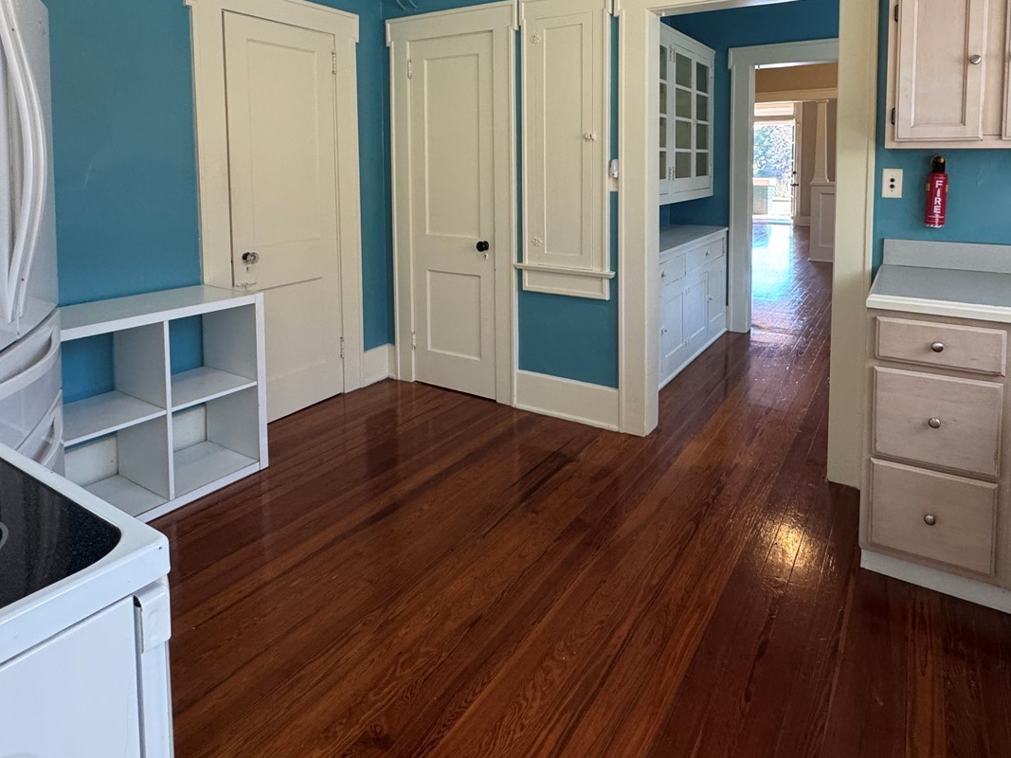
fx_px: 613
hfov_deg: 78.5
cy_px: 204
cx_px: 579
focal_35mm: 21
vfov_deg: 60.5
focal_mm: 2.22
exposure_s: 1/99
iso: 250
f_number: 2.2
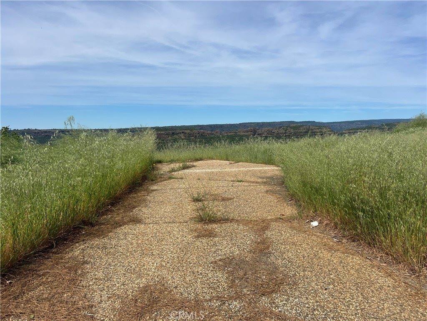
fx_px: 321
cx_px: 214
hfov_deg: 67.3
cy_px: 160
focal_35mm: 26
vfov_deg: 53.1
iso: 50
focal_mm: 5.7
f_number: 1.5
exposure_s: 1/7463
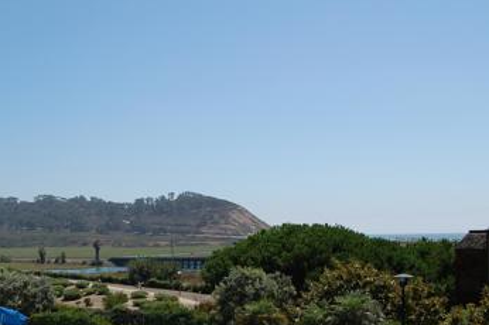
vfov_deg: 26.5
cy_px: 252
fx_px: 679
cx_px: 123
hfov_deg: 38.6
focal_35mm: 50
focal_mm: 18
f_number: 11
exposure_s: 1/400
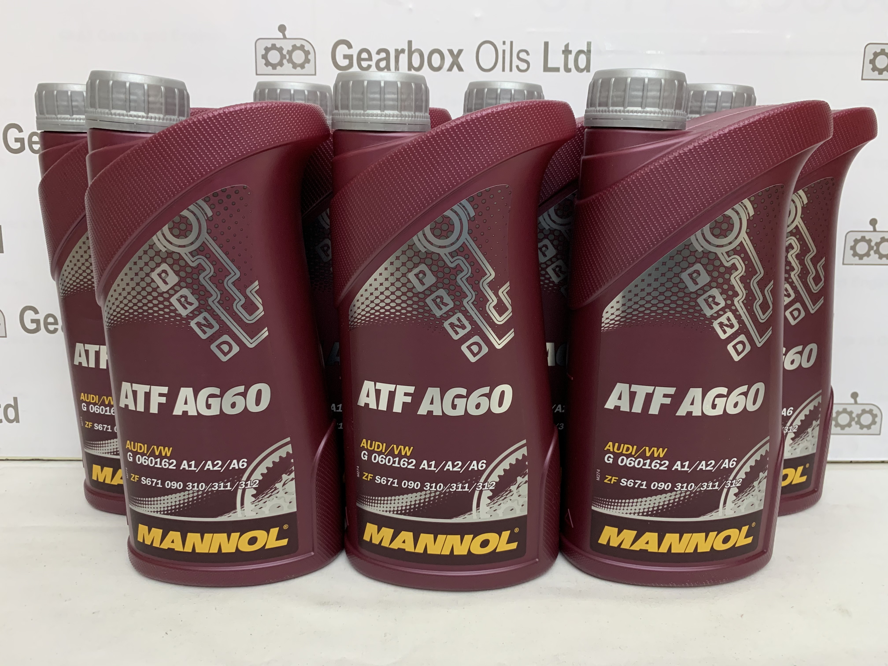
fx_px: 667
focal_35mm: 26
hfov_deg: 67.3
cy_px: 333
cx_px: 444
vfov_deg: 53.1
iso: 400
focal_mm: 4.25
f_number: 1.8
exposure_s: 1/50
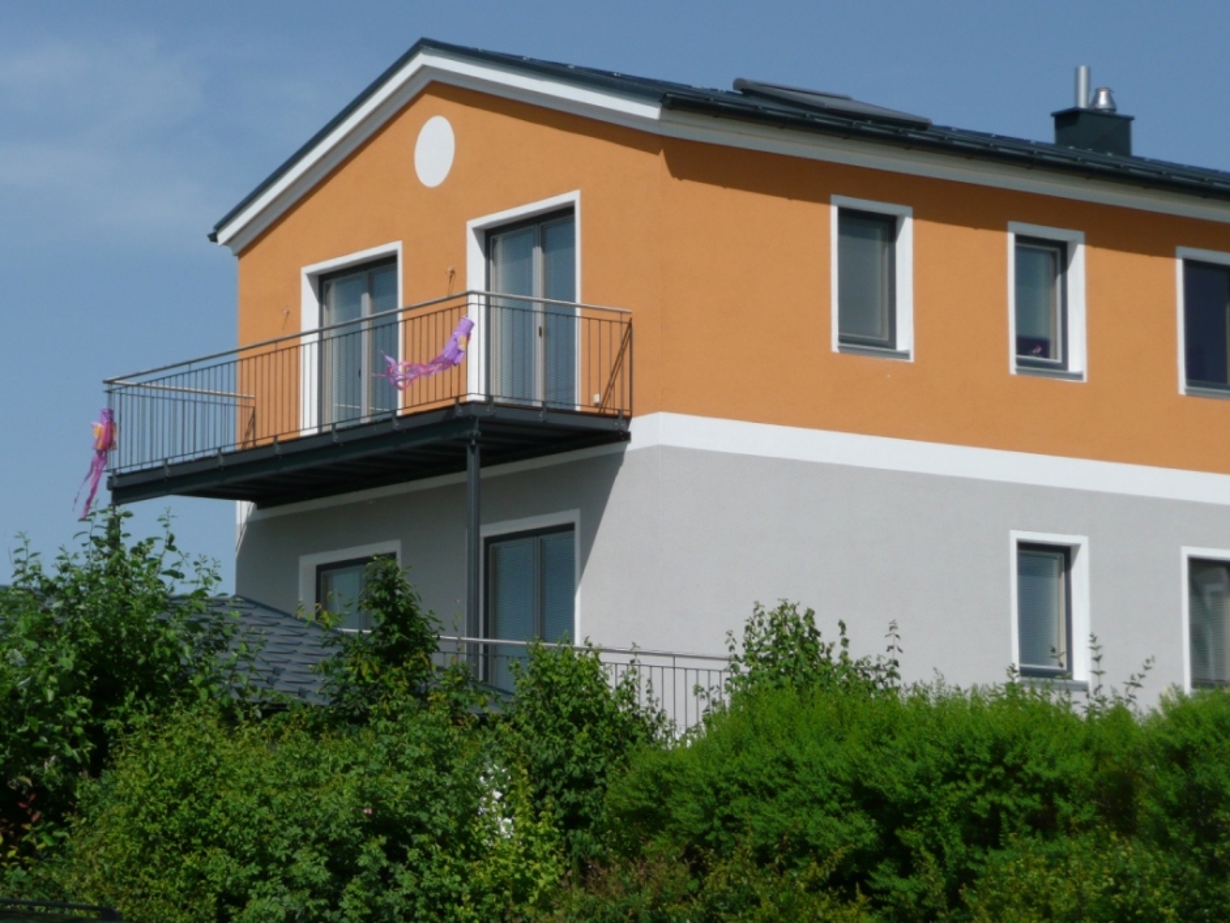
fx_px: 4229
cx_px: 615
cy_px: 462
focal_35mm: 119
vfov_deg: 12.5
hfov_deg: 16.5
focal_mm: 19.5
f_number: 4.7
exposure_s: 1/1000
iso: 100
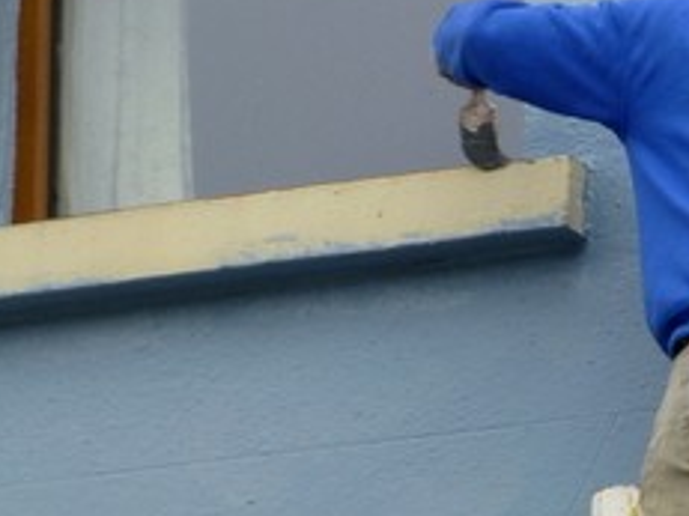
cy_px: 432
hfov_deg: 3.6
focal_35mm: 551
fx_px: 10961
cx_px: 883
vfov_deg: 2.7
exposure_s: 1/100
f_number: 5.5
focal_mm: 35.6
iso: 100
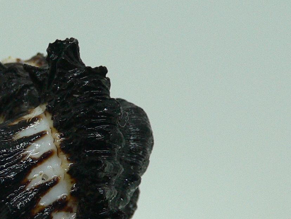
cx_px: 34
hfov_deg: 22.5
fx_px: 715
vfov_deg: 16.9
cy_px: 226
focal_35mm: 85
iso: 150
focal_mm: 4.6
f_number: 2.8
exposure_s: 1/60
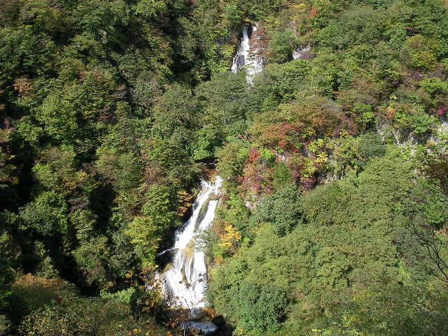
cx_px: 224
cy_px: 168
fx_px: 492
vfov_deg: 37.7
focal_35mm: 38
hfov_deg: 49.0
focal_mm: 6.3
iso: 50
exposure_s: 1/147
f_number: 6.6
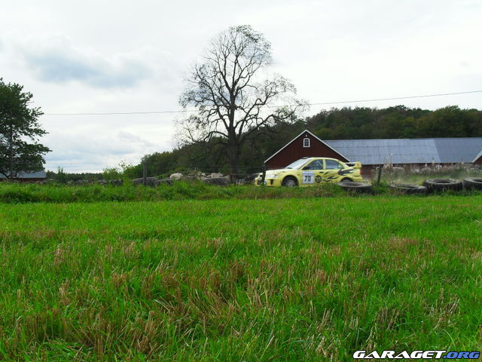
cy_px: 181
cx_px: 241
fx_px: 487
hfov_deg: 52.6
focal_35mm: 35
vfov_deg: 40.7
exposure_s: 1/180
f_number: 8.4
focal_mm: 6.3
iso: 100
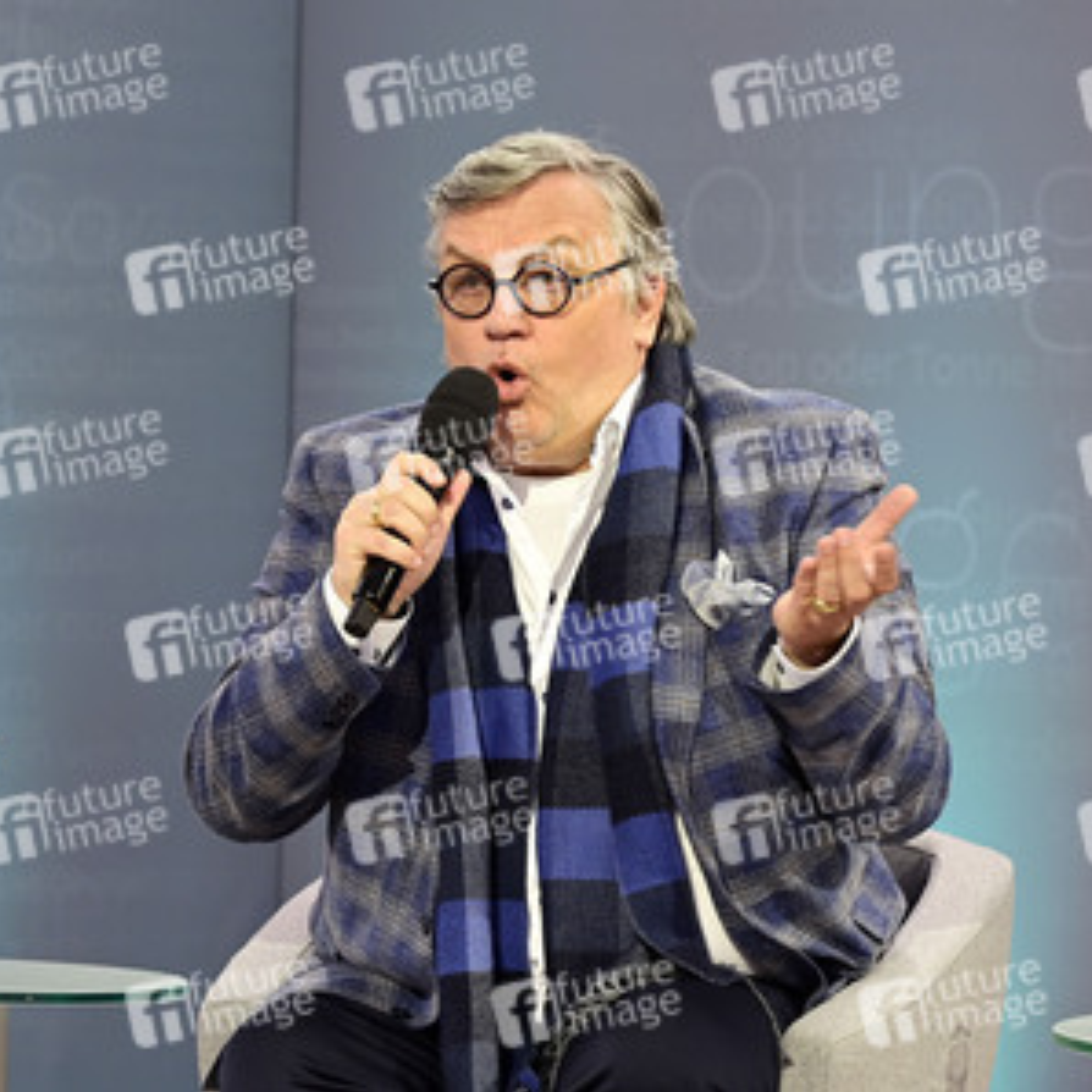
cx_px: 489
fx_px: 8030
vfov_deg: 7.8
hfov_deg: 7.8
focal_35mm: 225
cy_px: 546
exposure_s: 1/200
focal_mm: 175
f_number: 8
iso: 1000
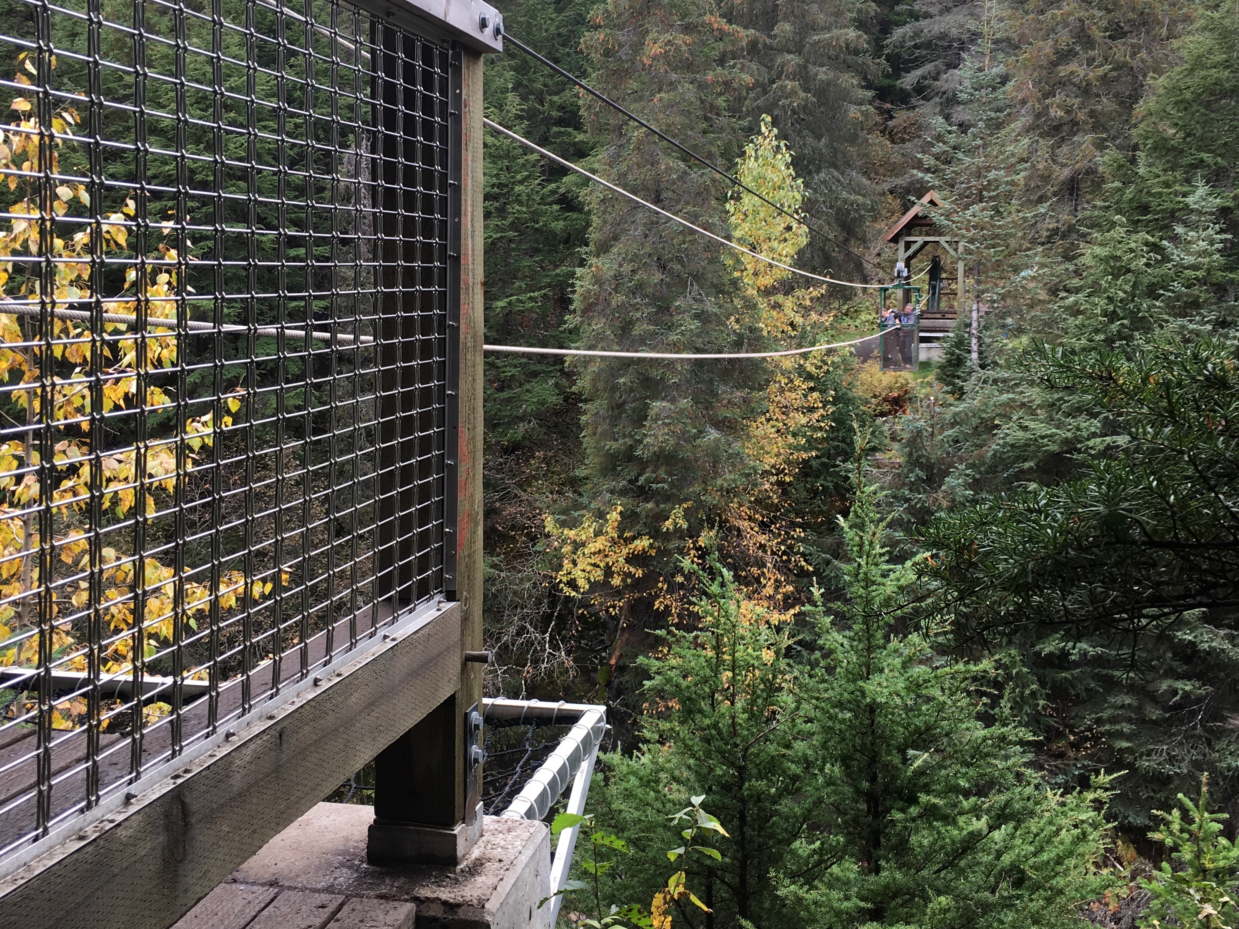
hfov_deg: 47.9
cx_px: 620
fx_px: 1396
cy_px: 384
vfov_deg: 36.7
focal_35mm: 39
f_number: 2.2
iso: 25
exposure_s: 1/60
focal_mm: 4.15
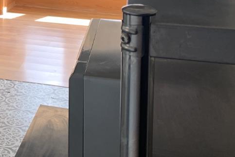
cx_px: -83
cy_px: -67
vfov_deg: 15.2
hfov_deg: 21.5
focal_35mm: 84
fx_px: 548
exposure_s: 1/151
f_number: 1.8
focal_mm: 4.25
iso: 25
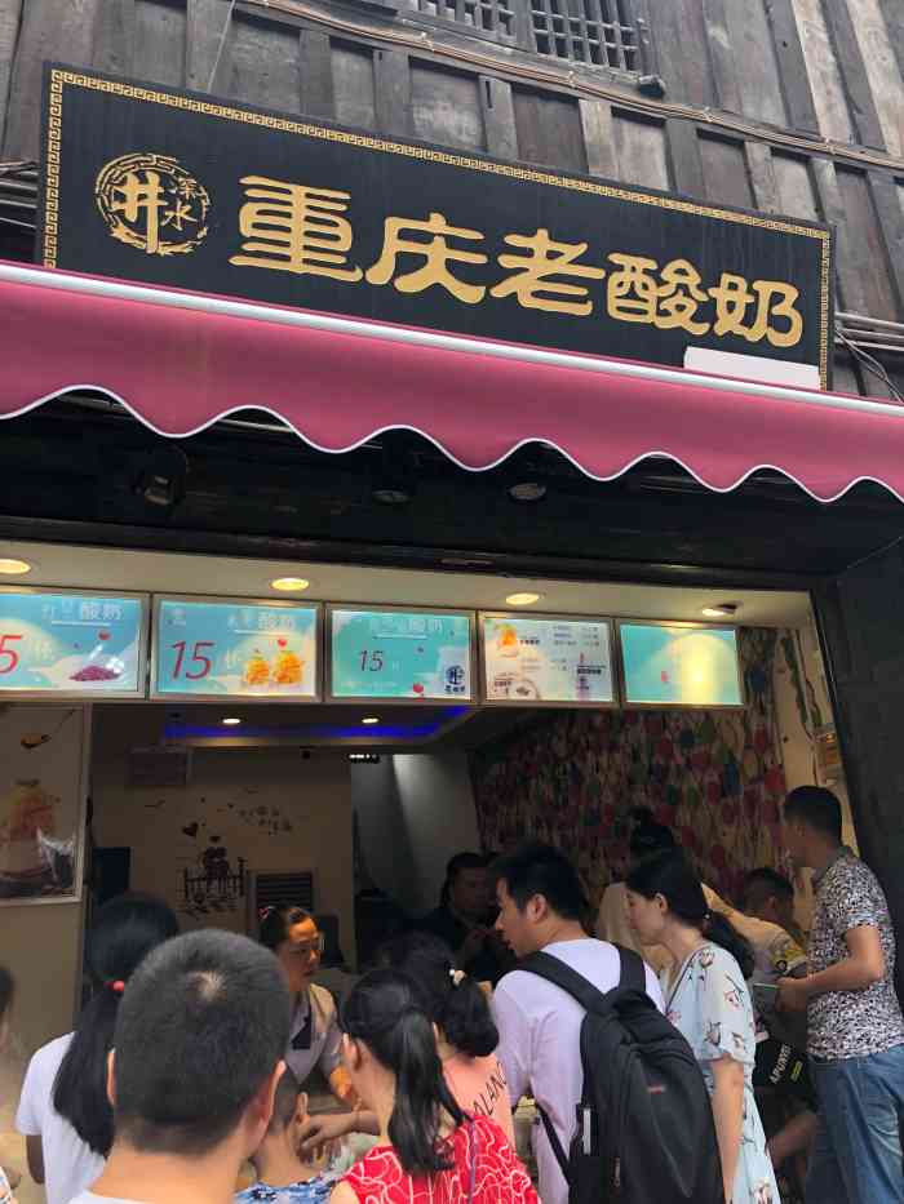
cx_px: 452
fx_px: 975
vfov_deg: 63.4
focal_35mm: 28
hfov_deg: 49.8
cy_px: 602
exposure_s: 1/120
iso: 25
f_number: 1.8
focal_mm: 3.99
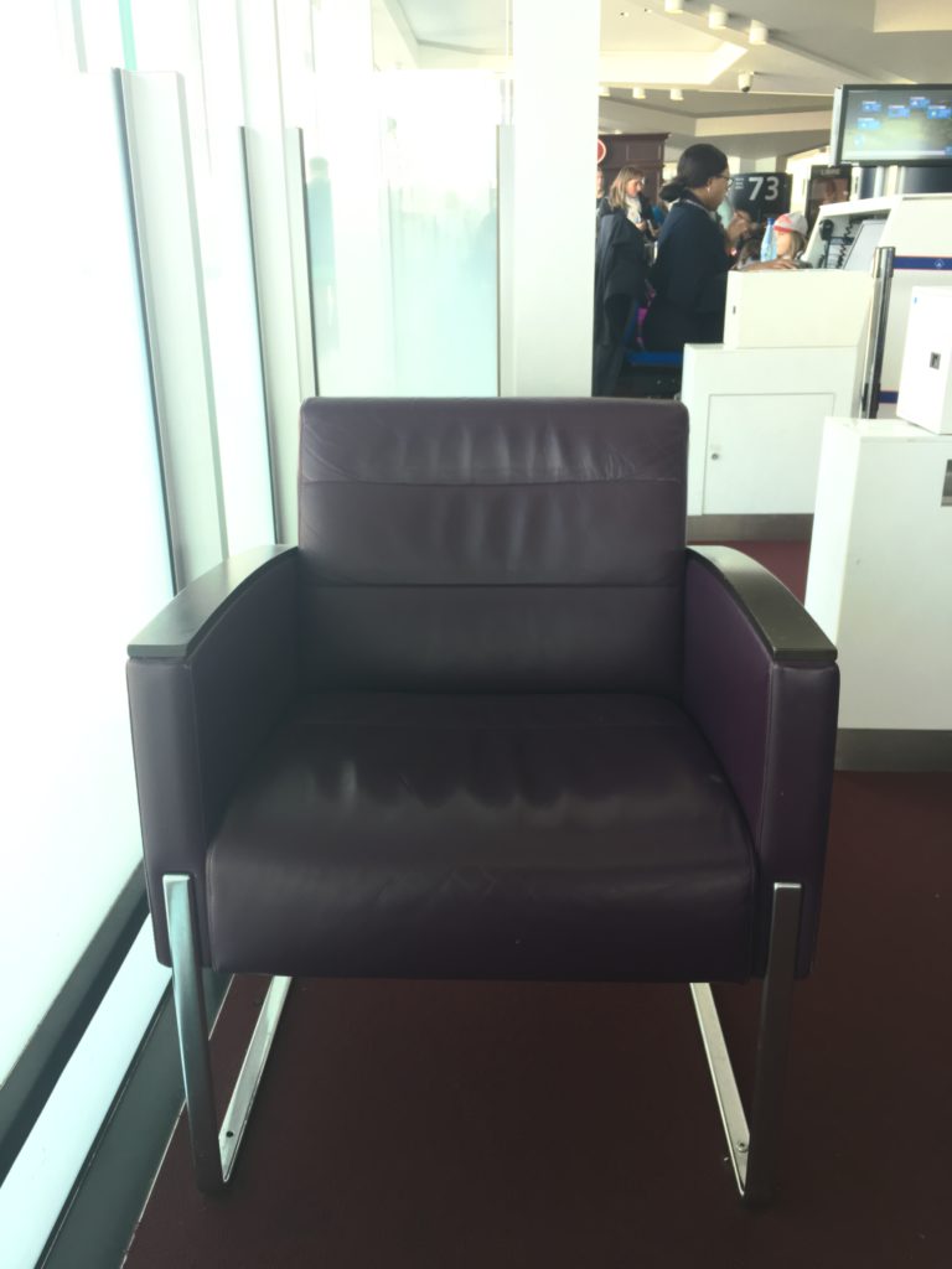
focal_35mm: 29
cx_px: 476
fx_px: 1063
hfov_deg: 48.2
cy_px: 634
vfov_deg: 61.7
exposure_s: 1/33
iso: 40
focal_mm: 4.15
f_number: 2.2
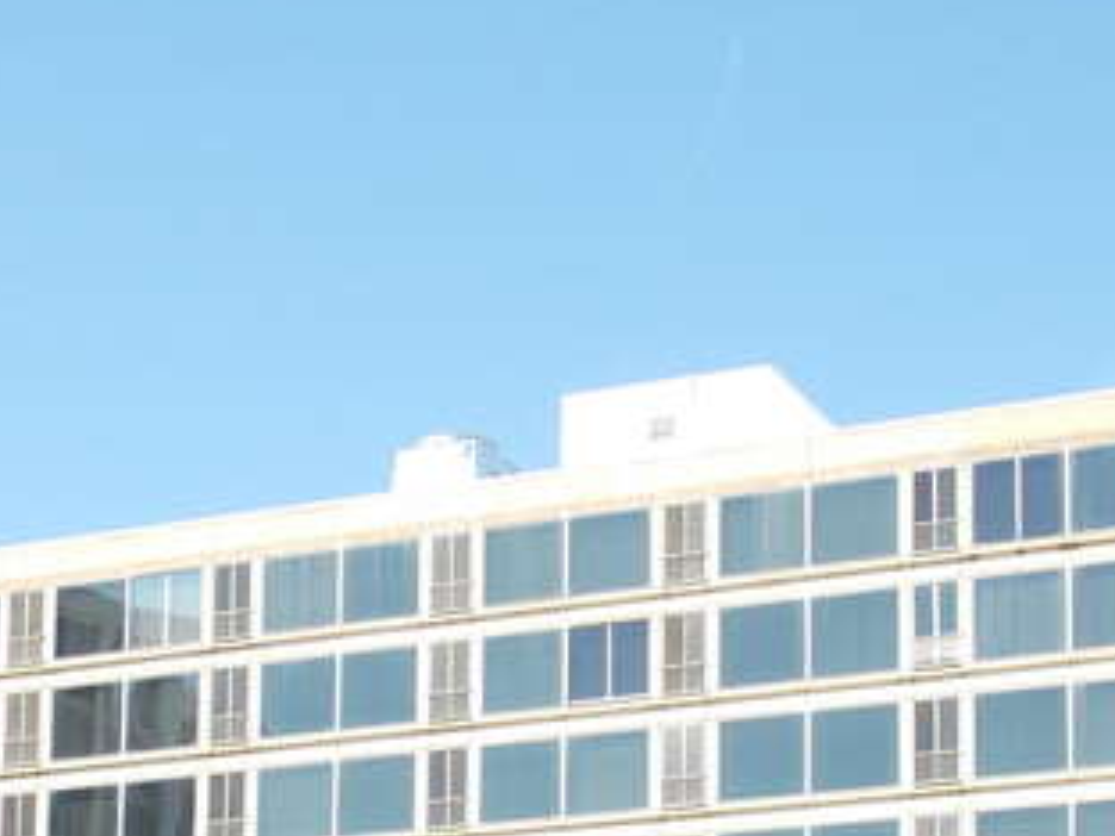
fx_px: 3060
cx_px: 543
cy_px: 1022
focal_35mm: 95
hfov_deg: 20.7
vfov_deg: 15.0
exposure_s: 1/320
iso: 80
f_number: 3.5
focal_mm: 6.6
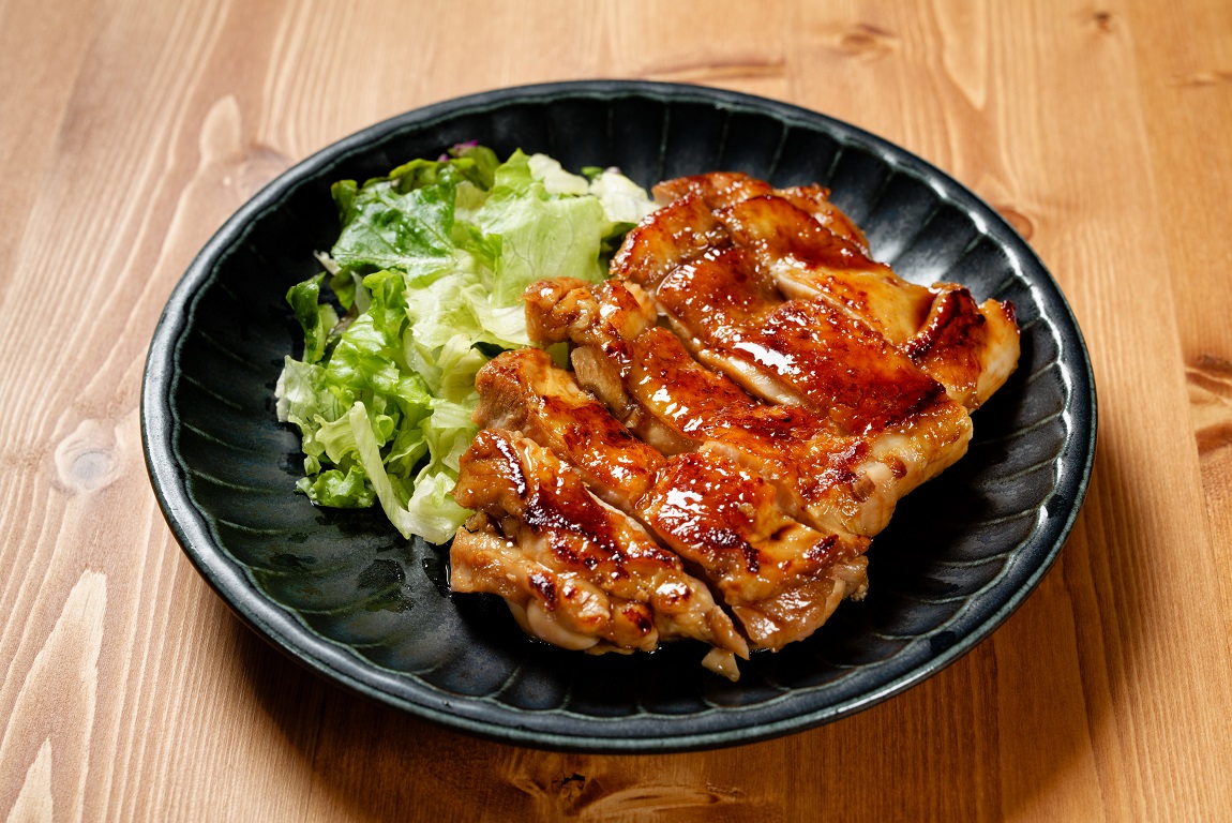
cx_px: 616
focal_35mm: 70
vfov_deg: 19.5
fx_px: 2397
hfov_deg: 28.8
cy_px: 412
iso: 100
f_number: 8
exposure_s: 1/160
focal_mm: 70
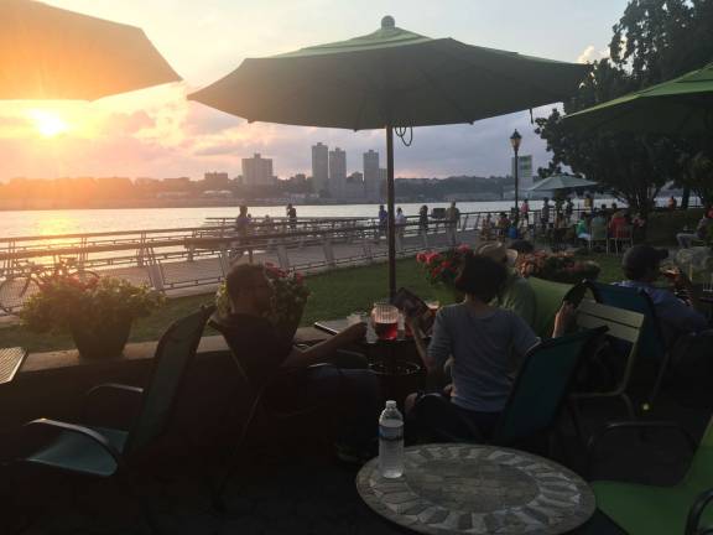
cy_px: 268
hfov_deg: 61.7
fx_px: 597
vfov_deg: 48.2
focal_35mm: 29
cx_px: 356
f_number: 2.2
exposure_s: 1/520
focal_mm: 4.15
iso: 32
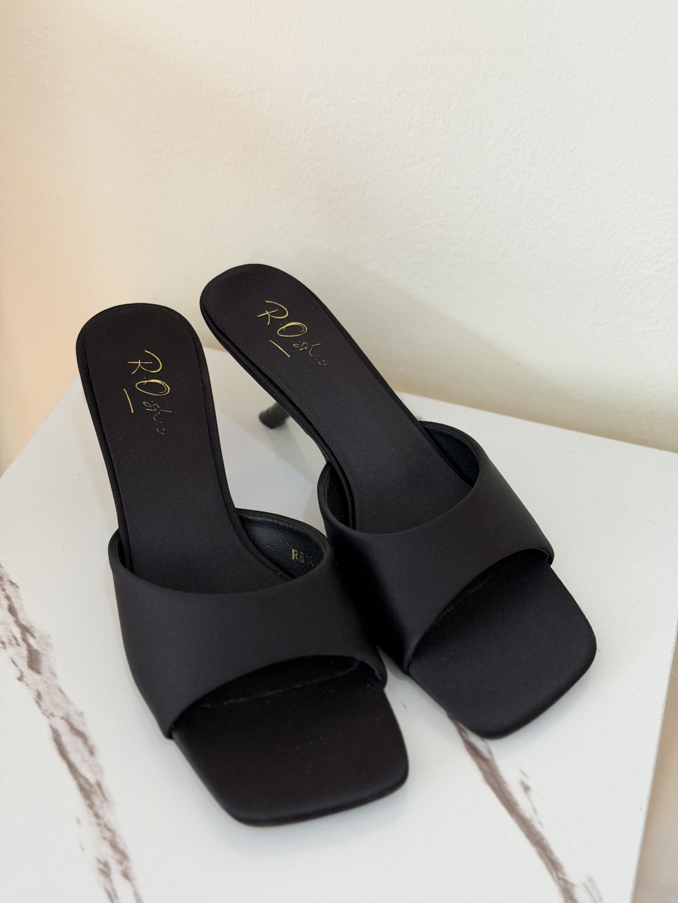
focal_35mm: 48
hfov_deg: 30.3
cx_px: 339
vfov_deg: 39.7
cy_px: 452
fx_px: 1254
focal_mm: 6.76
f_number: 1.78
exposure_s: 1/121
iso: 64
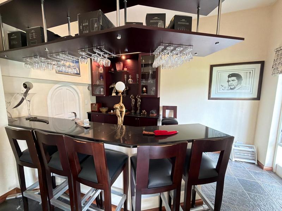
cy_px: 106
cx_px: 141
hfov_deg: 102.1
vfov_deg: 85.7
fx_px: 114
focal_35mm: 14
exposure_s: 1/60
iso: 640
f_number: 2.2
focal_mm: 2.22
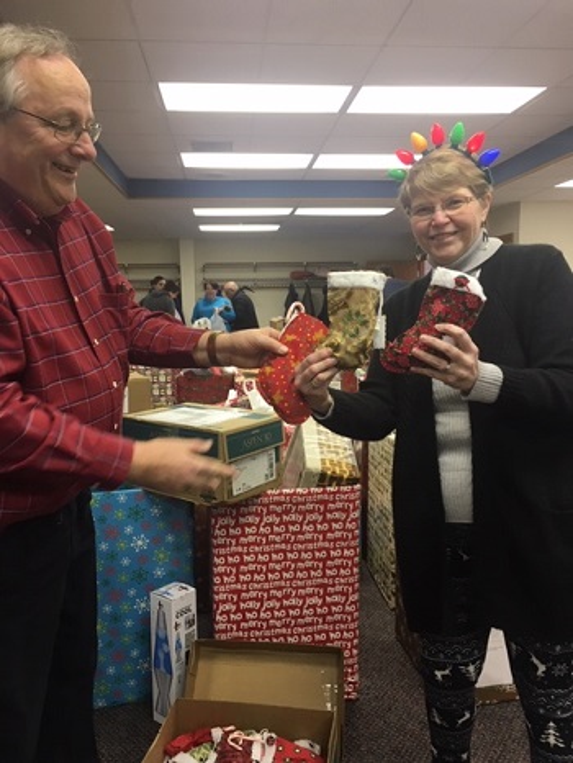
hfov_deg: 48.3
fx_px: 639
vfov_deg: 61.6
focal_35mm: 29
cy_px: 382
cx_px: 286
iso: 64
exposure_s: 1/30
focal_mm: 4.15
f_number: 2.2
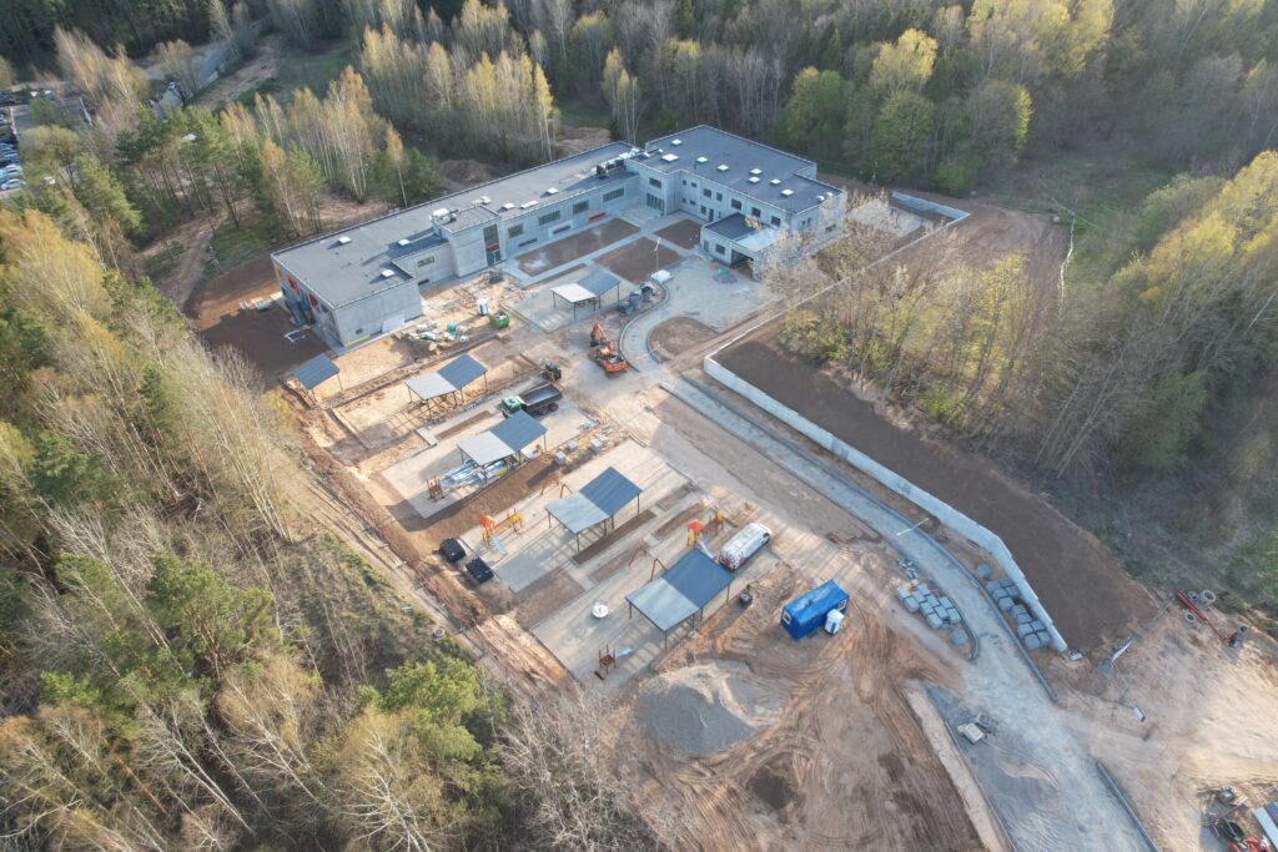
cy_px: 426
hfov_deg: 78.6
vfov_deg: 57.2
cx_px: 639
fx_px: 781
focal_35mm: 22
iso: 100
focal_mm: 8.38
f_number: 2.8
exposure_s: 1/240
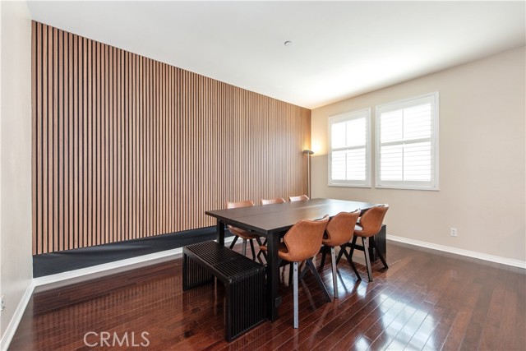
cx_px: 263
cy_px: 176
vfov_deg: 77.4
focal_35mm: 15
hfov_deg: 100.4
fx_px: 219
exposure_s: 1/125
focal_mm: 15
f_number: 5.6
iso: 800
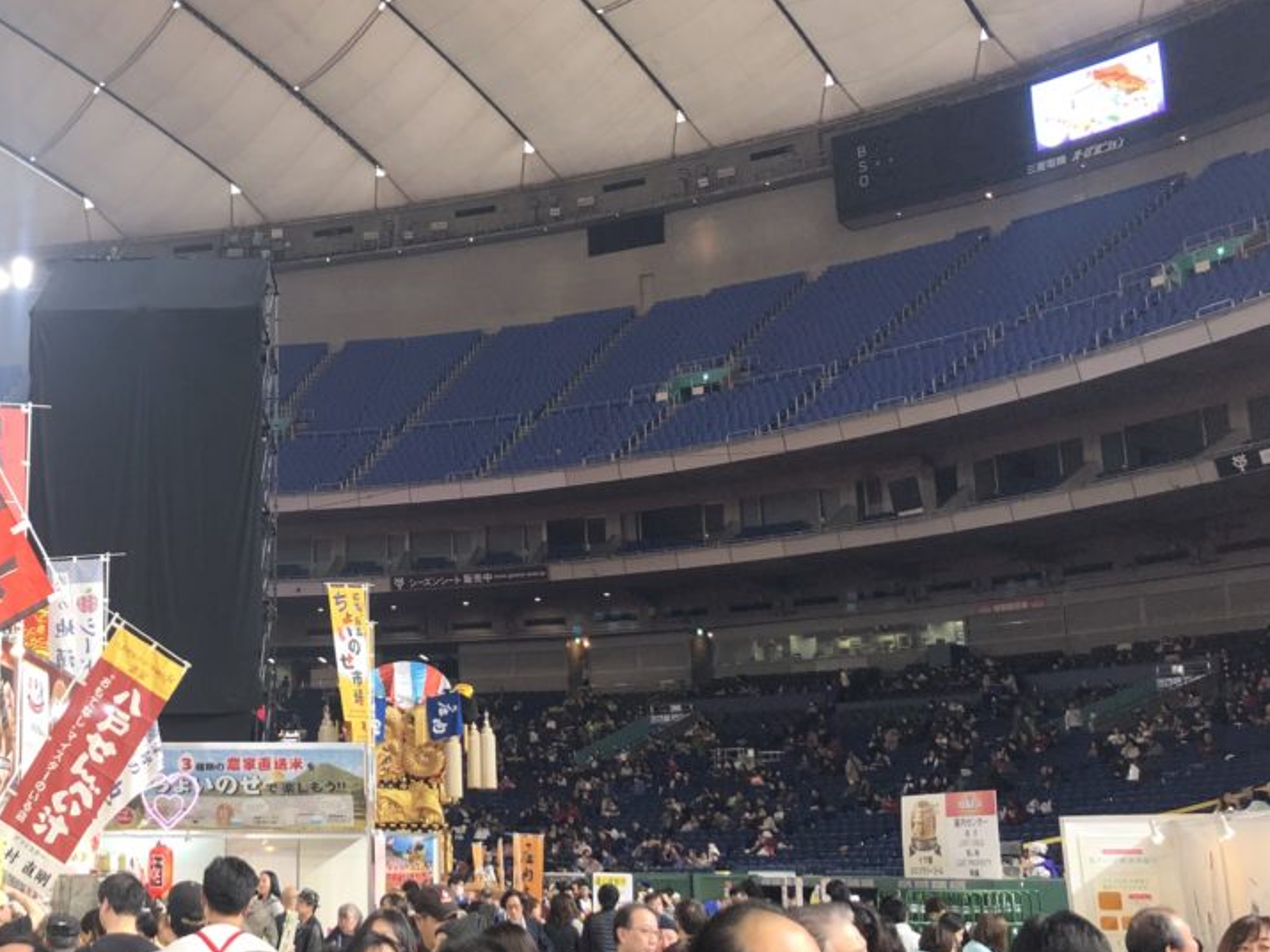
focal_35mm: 47
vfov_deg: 30.9
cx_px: 293
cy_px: 481
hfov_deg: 39.2
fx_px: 1724
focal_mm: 3.99
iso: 40
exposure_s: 1/33
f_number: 1.8
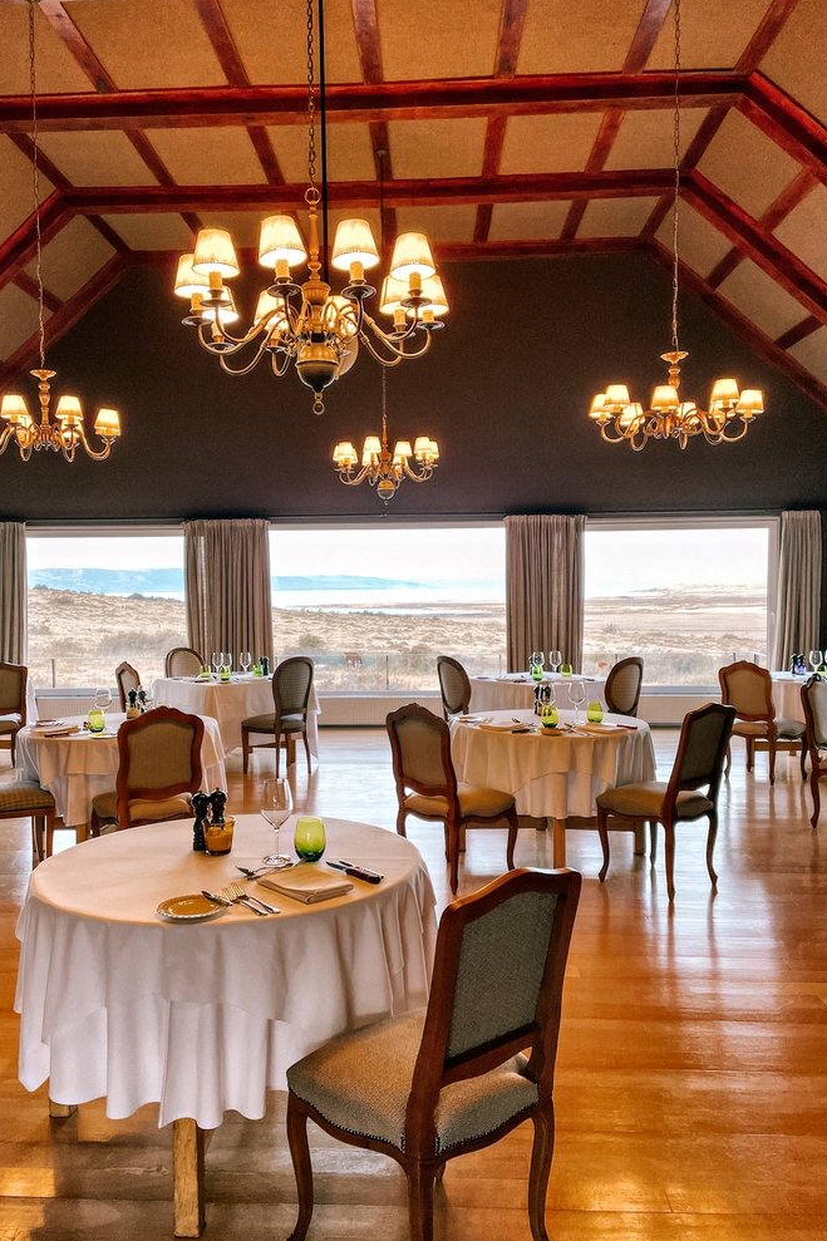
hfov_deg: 46.3
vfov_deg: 65.5
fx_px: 965
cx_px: 370
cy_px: 636
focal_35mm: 28
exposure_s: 1/100
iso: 64
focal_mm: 4.2
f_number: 1.6
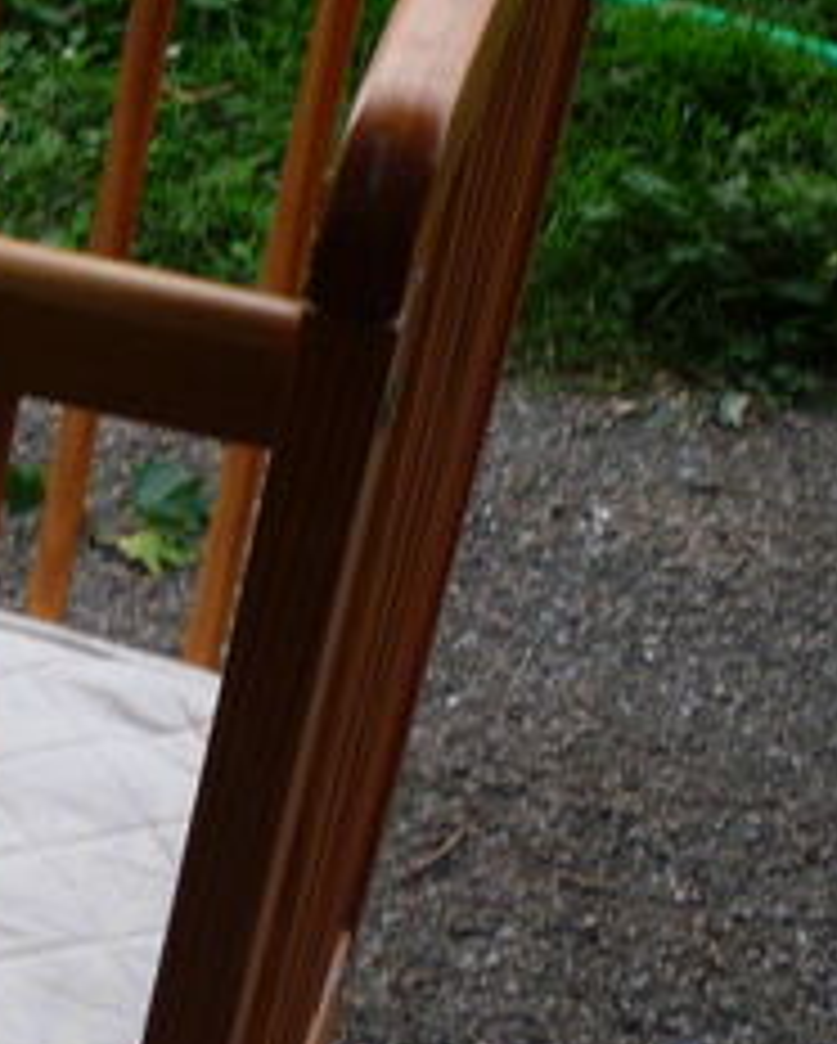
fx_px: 3896
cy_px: 639
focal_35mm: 126
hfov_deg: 10.3
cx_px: -1274
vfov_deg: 15.2
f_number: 3.3
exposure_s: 1/100
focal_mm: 5.2
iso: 100
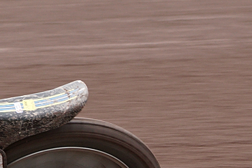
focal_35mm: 584
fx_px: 4089
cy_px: 95
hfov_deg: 3.5
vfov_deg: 2.4
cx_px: -140
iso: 320
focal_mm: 120
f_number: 7.1
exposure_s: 1/500
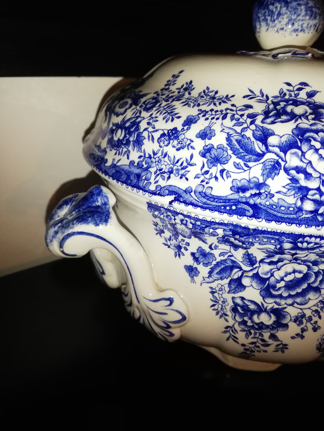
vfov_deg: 67.3
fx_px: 324
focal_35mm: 26
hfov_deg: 53.1
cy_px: 216
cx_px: 162
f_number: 2.2
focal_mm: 3.81
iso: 320
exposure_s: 1/33.3
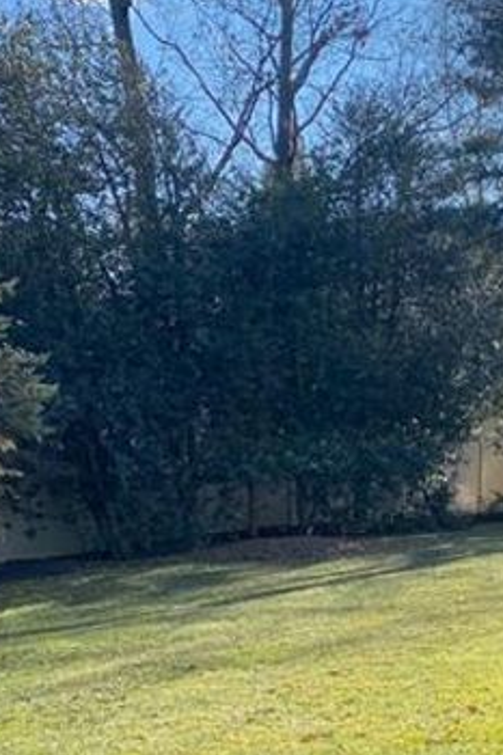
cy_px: 588
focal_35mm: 67
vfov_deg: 29.5
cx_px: 566
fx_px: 1405
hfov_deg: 19.4
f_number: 1.8
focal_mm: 4.25
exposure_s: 1/1170
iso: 32
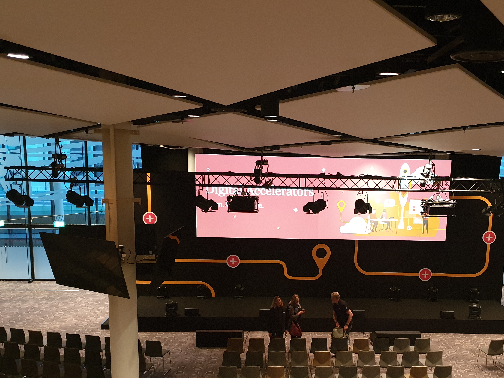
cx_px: 312
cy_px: 265
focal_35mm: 39
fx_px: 568
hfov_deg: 47.5
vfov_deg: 36.3
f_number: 1.5
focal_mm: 4.3
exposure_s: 1/50
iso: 320
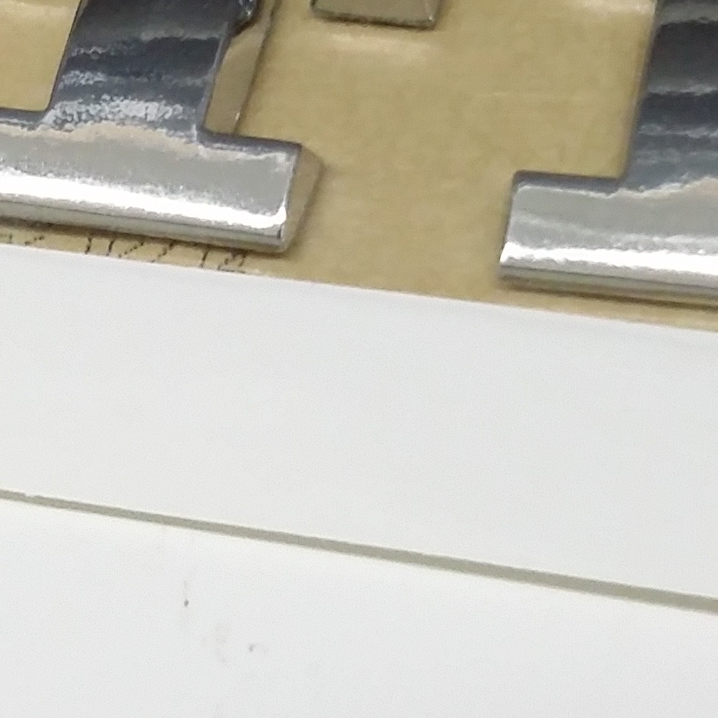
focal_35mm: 107
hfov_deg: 16.2
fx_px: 2511
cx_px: 155
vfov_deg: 16.2
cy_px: 247
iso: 160
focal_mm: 3.4
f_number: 2.4
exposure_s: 1/20
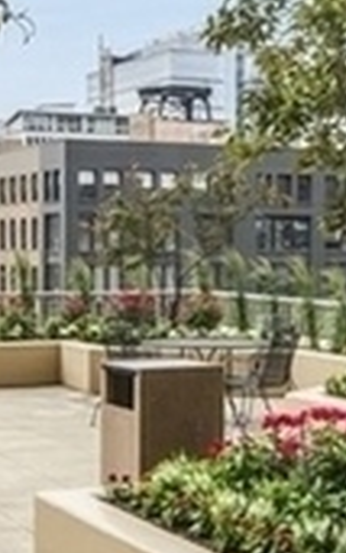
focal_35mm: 80
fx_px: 1206
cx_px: 168
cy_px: 191
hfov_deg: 16.3
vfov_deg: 25.7
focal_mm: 14
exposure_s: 1/320
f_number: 9
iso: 200
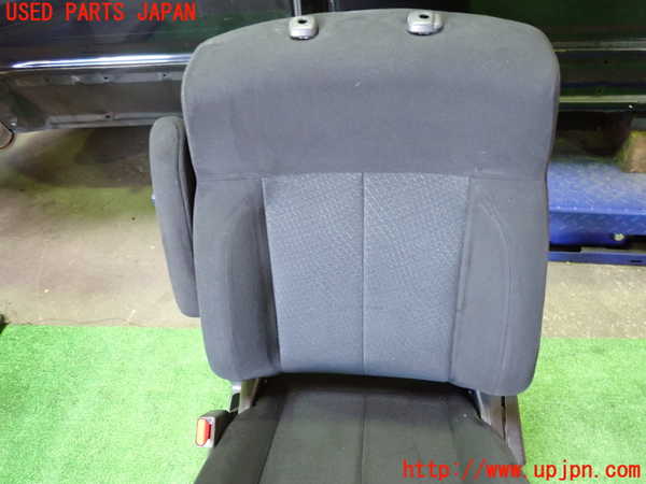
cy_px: 242
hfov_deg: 69.4
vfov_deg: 54.9
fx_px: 467
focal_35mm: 25
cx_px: 323
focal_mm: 4.5
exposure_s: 1/25
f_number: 2
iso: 800
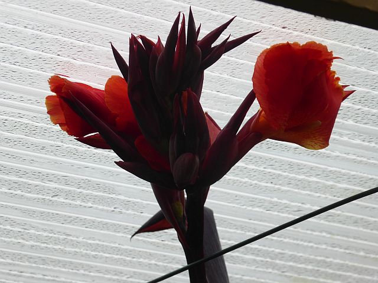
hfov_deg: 11.2
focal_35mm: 177
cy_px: 142
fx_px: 1933
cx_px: 189
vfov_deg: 8.4
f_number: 5.5
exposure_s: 1/125
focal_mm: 28.7
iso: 100
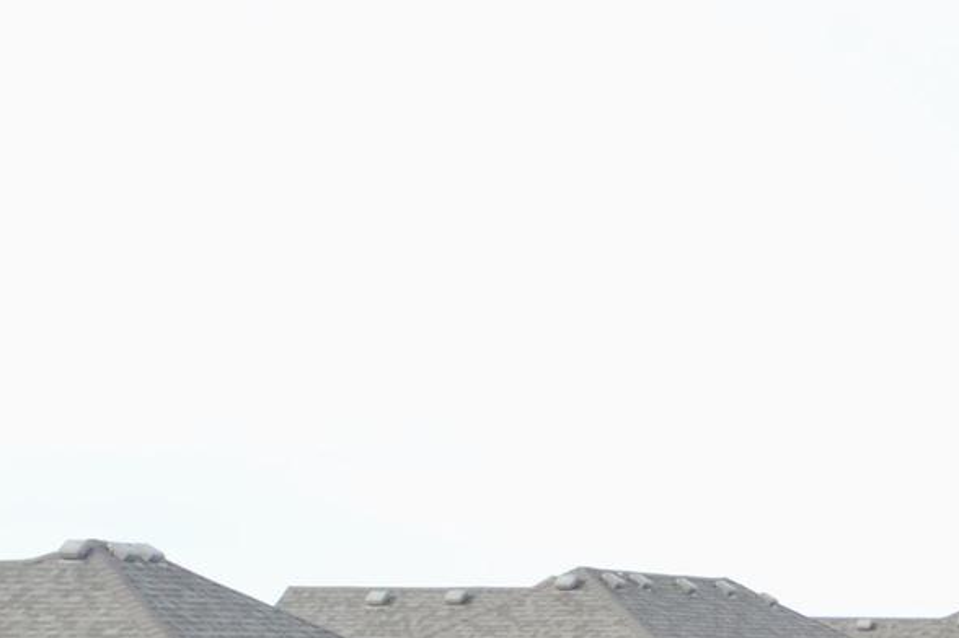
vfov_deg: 9.2
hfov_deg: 13.4
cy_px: 1170
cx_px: 1577
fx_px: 3753
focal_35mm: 141
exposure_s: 1/30
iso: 110
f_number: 14
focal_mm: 18
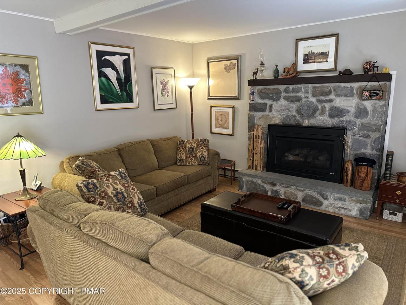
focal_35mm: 24
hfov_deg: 71.6
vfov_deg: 56.8
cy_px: 152
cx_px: 203
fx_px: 281
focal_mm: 6.86
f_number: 1.78
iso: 320
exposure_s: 1/60
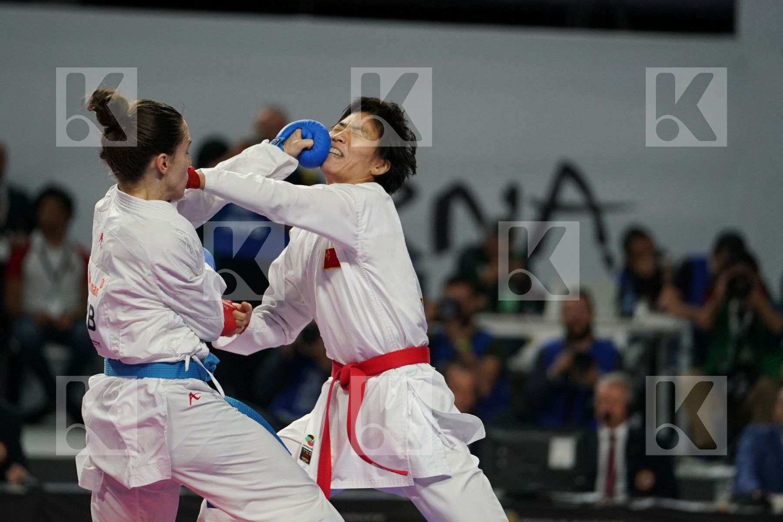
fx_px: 6524
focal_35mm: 300
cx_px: 392
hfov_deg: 6.9
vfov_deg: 4.6
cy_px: 261
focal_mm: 200
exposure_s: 1/1000
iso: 1600
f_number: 2.8
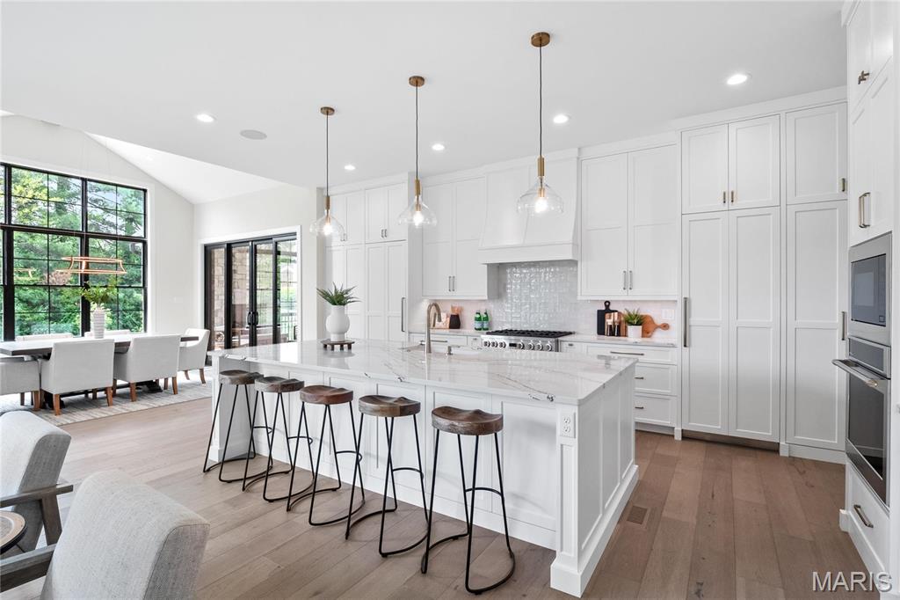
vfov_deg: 73.7
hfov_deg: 96.8
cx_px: 450
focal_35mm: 16
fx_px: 400
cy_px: 300
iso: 400
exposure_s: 1/15
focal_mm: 8
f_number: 8
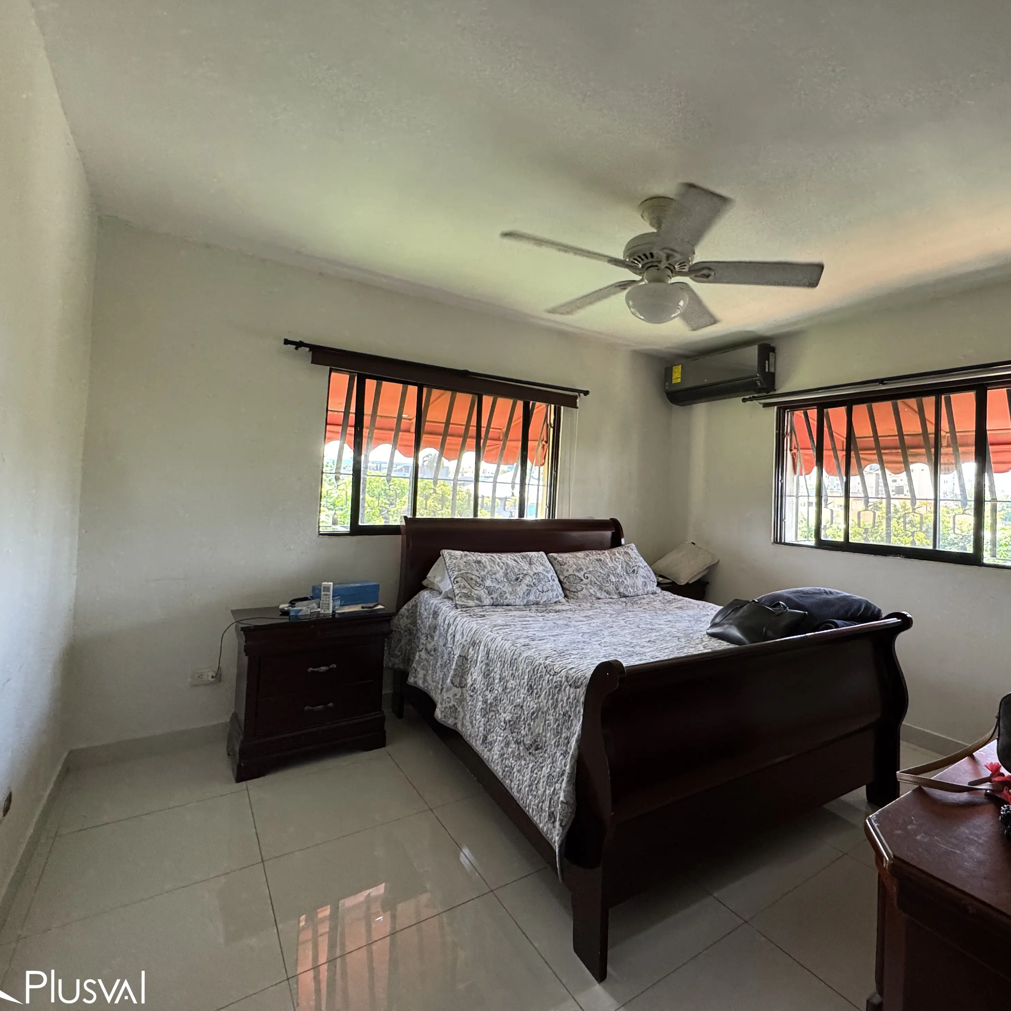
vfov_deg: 83.9
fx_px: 562
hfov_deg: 82.6
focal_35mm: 17
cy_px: 491
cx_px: 624
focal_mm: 2.22
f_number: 2.2
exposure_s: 1/99
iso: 160
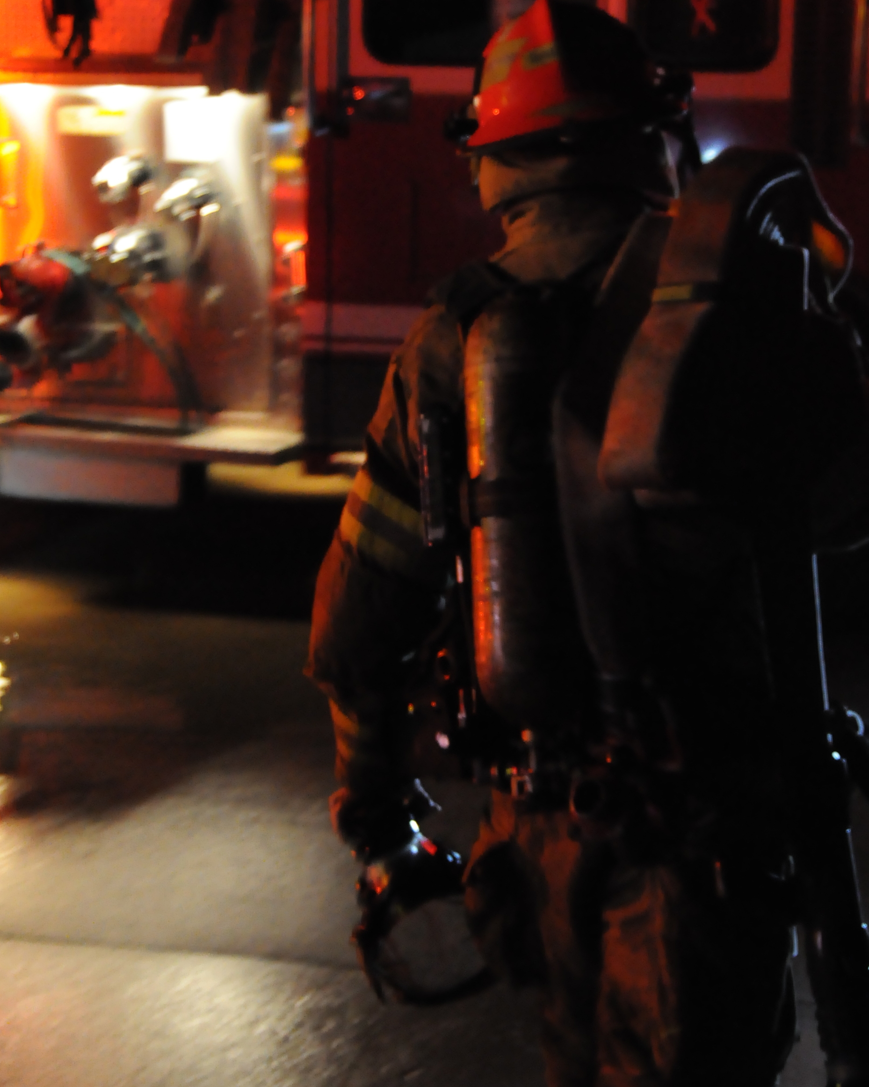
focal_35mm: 80
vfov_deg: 23.9
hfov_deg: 19.2
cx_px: 524
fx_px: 2565
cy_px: 401
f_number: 4.5
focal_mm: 35
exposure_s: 1/20
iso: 3200
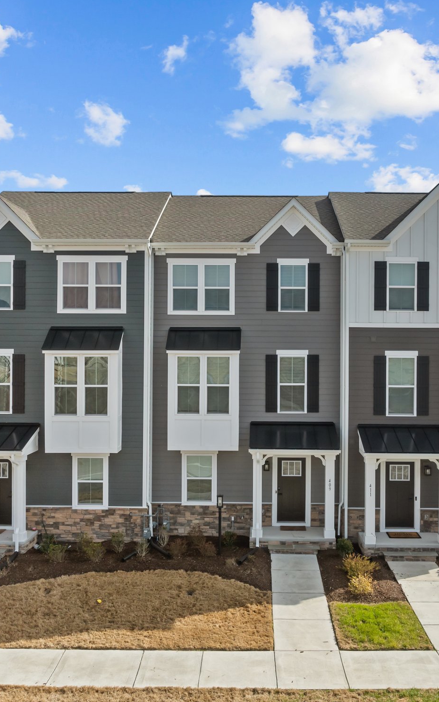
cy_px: 351
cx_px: 258
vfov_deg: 55.3
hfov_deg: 36.2
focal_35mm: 35
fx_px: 670
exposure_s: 1/500
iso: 190
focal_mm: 12.29
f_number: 2.8
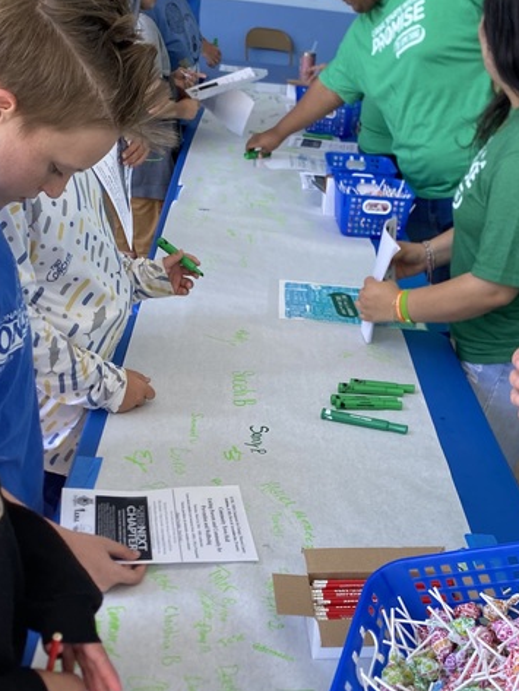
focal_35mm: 44
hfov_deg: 32.8
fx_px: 879
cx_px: 314
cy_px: 524
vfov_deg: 41.6
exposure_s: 1/234
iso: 32
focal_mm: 4.25
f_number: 1.8
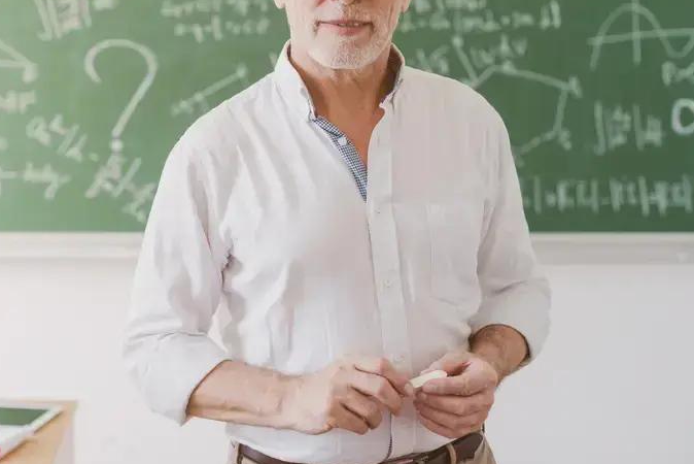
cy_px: 184
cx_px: 232
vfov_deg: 19.5
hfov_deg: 28.6
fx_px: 1350
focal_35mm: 70
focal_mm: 50
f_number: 3.2
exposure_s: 1/200
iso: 320
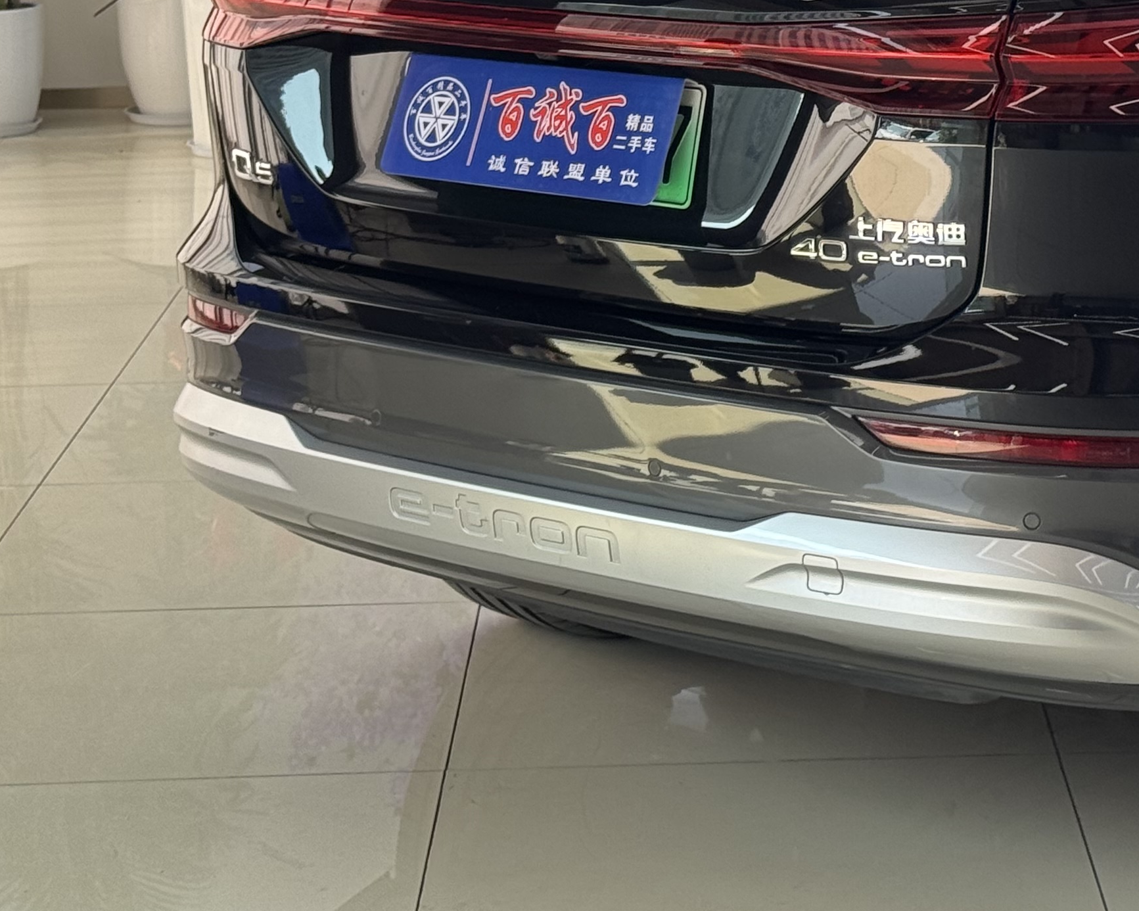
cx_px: 839
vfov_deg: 13.9
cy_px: -27
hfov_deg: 17.5
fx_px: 3674
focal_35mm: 109
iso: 64
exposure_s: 1/394
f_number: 1.78
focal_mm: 6.76
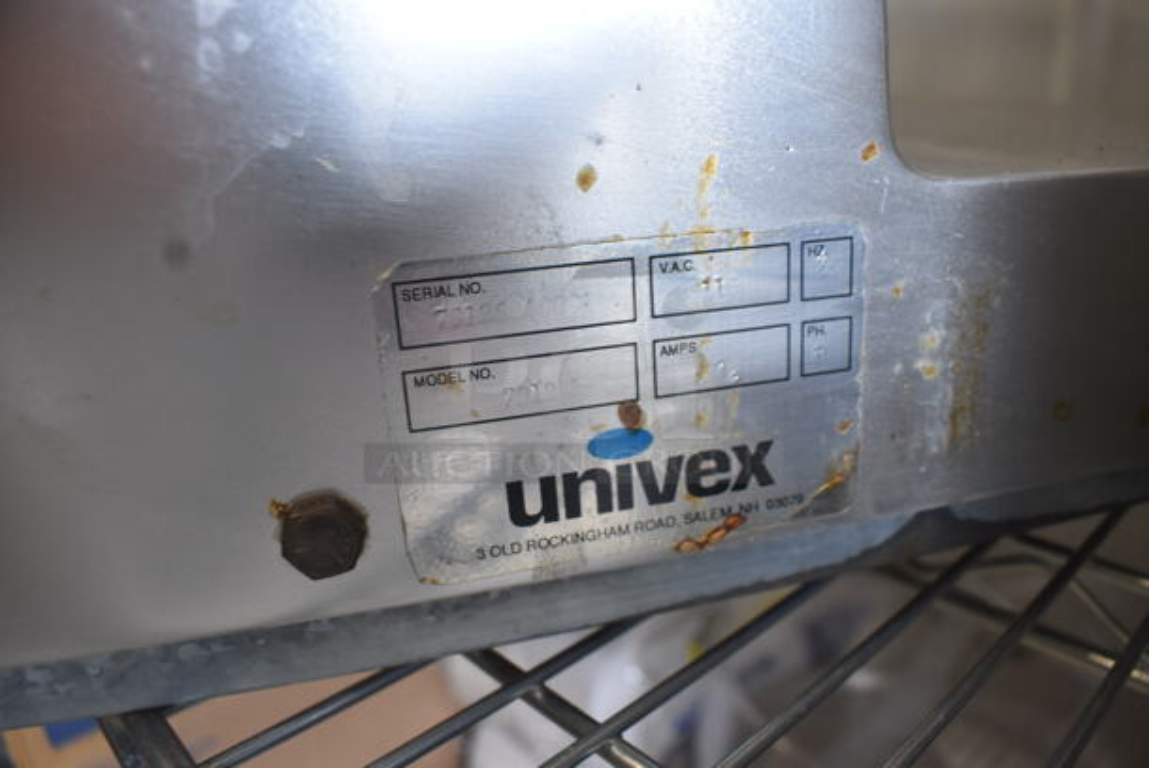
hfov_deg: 67.3
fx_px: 863
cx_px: 574
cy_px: 384
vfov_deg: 48.0
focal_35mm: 27
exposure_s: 1/60
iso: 800
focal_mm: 18
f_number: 5
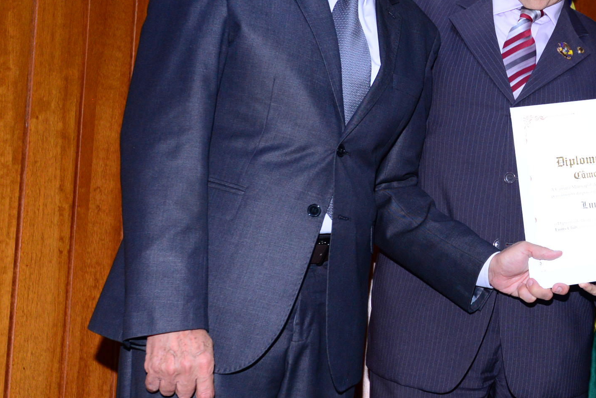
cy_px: 140
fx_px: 1226
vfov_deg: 18.4
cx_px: 608
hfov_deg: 25.8
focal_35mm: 74
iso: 1600
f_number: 5
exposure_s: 1/125
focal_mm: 35
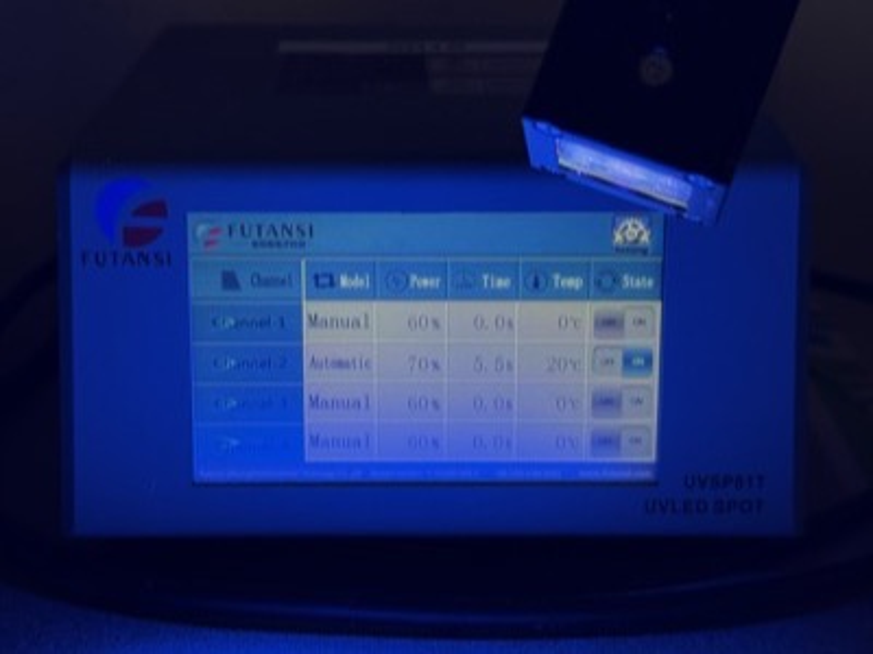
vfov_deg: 30.3
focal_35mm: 48
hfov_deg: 39.7
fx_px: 1211
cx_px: 436
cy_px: 327
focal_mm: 6.76
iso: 100
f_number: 1.78
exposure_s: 1/84
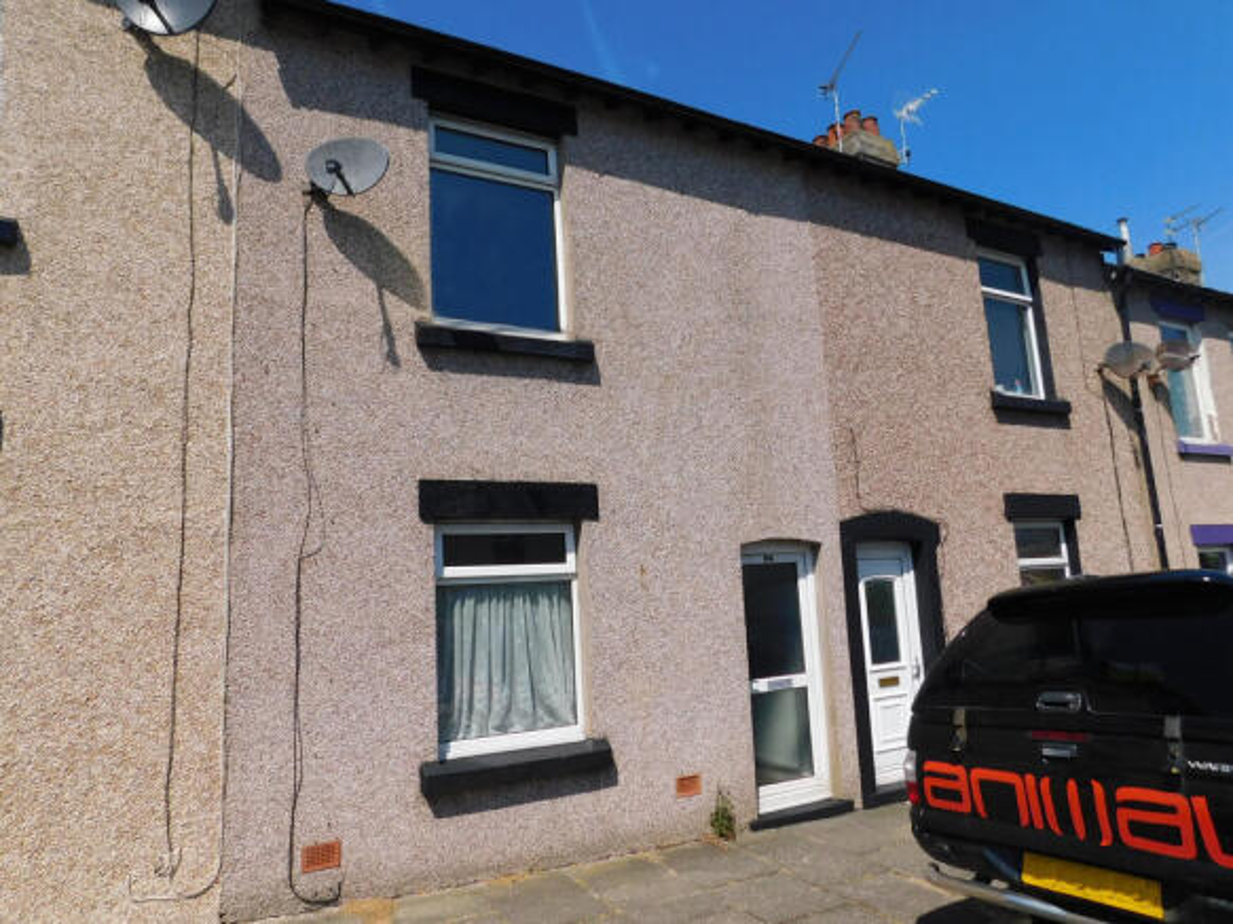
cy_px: 462
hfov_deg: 73.9
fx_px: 819
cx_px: 616
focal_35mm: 23
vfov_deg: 58.9
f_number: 6
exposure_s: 1/640
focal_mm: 4
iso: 125
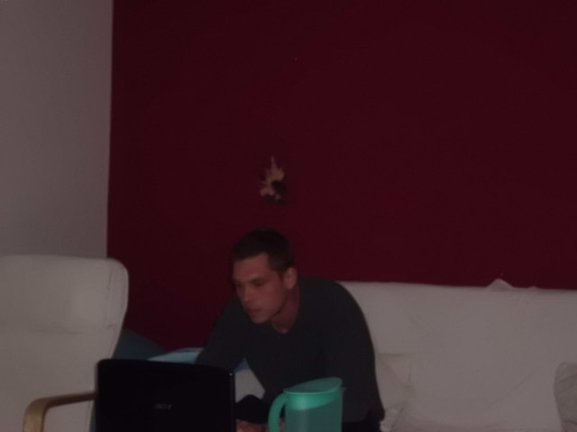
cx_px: 288
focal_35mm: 66
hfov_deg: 29.4
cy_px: 216
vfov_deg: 22.3
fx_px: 1100
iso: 400
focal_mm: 11.8
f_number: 5.3
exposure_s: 1/60
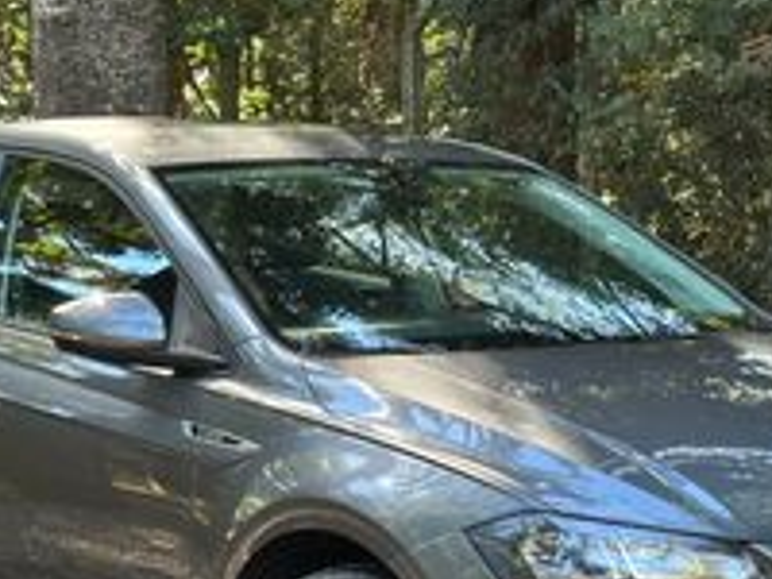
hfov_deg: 17.4
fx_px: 2520
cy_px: 467
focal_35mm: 113
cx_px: 401
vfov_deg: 13.0
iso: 80
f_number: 1.78
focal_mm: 6.86
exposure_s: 1/91
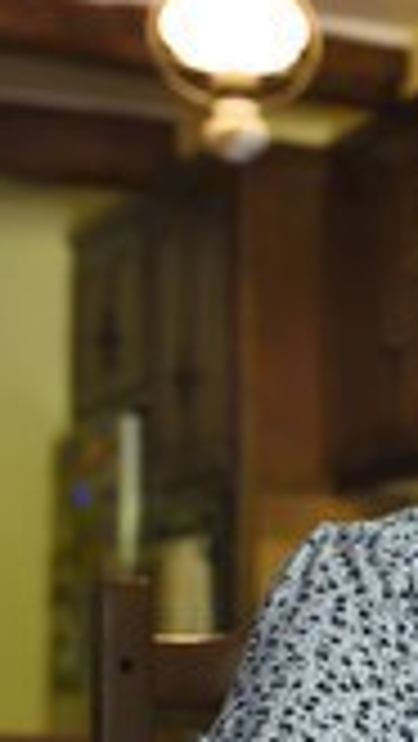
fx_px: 2204
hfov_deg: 10.2
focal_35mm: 112
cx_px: 782
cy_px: 549
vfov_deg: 19.0
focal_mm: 42
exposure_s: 1/50
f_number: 4.5
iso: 1600
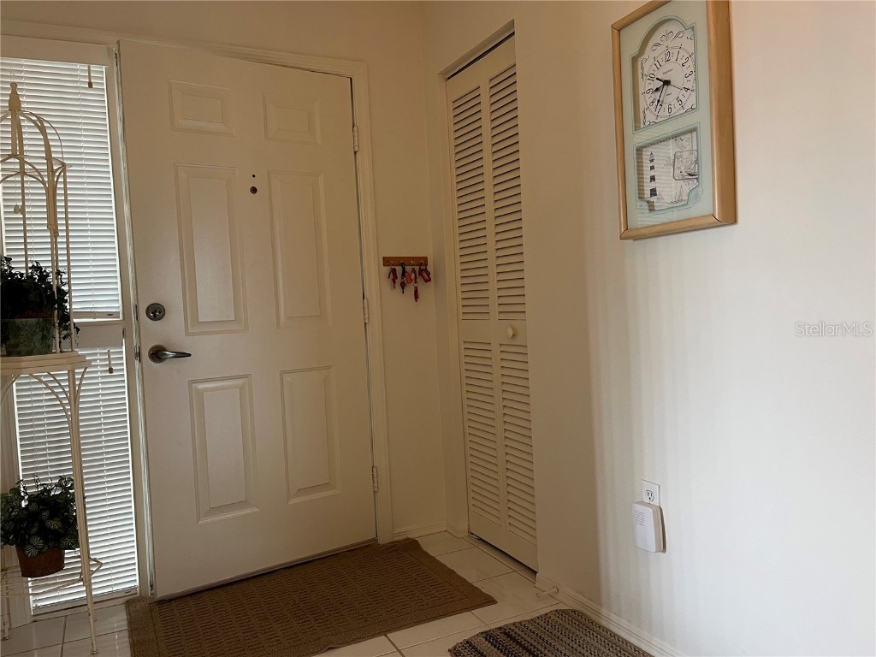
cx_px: 438
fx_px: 658
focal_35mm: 26
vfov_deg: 53.1
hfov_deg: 67.3
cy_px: 328
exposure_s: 1/60
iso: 125
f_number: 1.6
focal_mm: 5.1
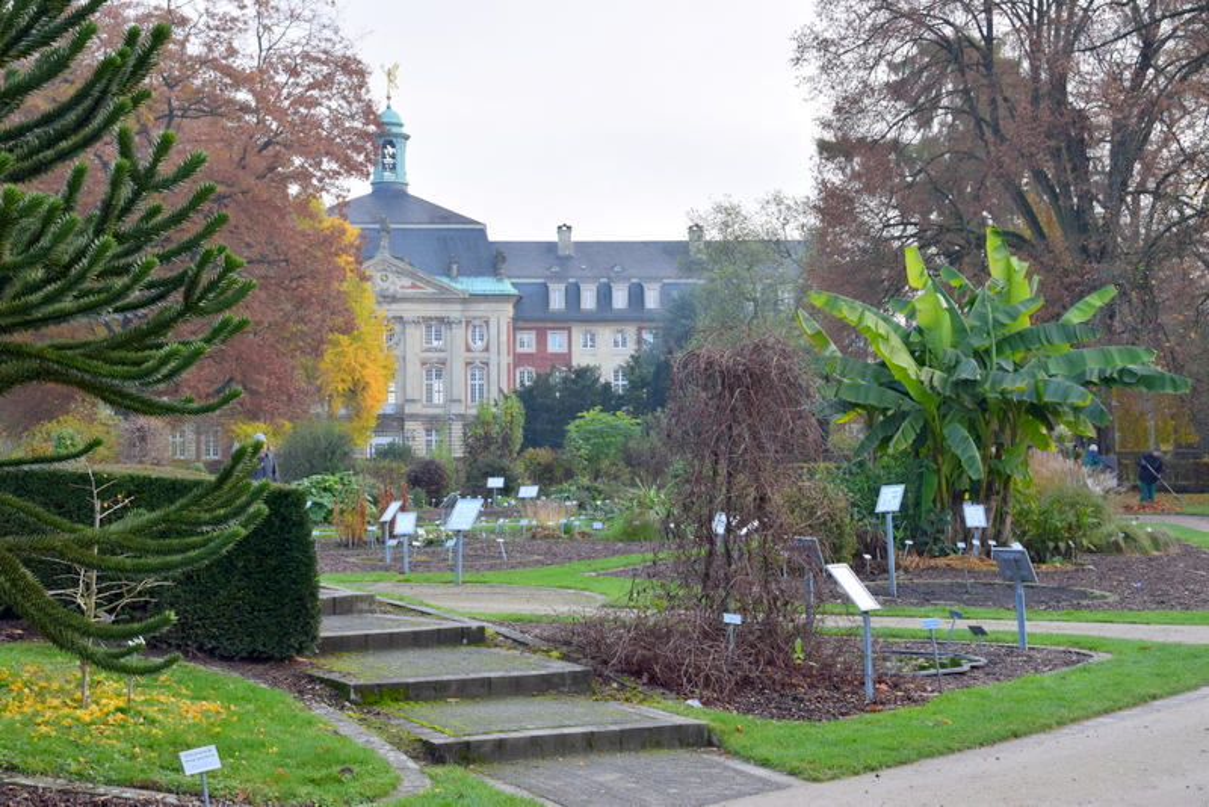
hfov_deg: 35.0
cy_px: 404
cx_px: 604
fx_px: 1915
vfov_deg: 23.8
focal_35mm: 57
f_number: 10
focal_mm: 38
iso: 400
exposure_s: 1/160
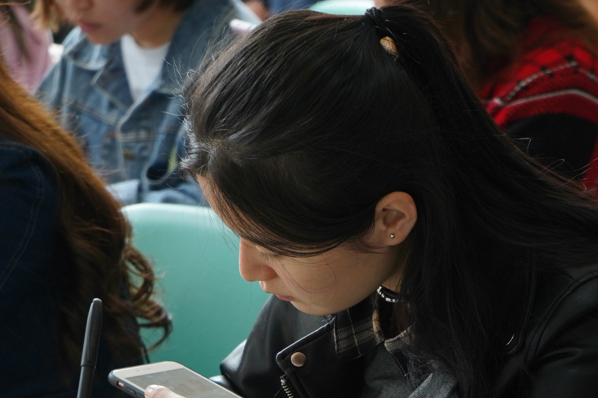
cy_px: 404
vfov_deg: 8.7
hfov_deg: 13.2
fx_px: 2591
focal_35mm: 156
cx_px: 351
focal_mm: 70
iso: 640
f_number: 5.6
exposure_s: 1/80
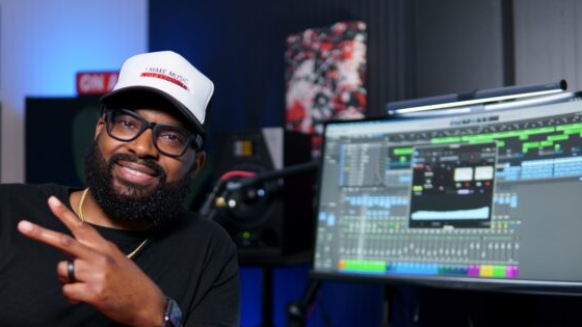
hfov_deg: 35.4
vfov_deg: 20.3
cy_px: 223
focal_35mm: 59
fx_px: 911
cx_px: 244
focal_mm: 30
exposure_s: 1/60
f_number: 1.4
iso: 125
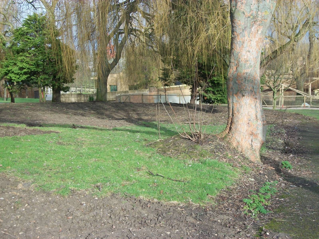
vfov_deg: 23.7
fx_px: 571
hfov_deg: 31.2
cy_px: 120
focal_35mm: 62
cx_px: 160
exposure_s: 1/200
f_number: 4.1
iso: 80
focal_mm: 11
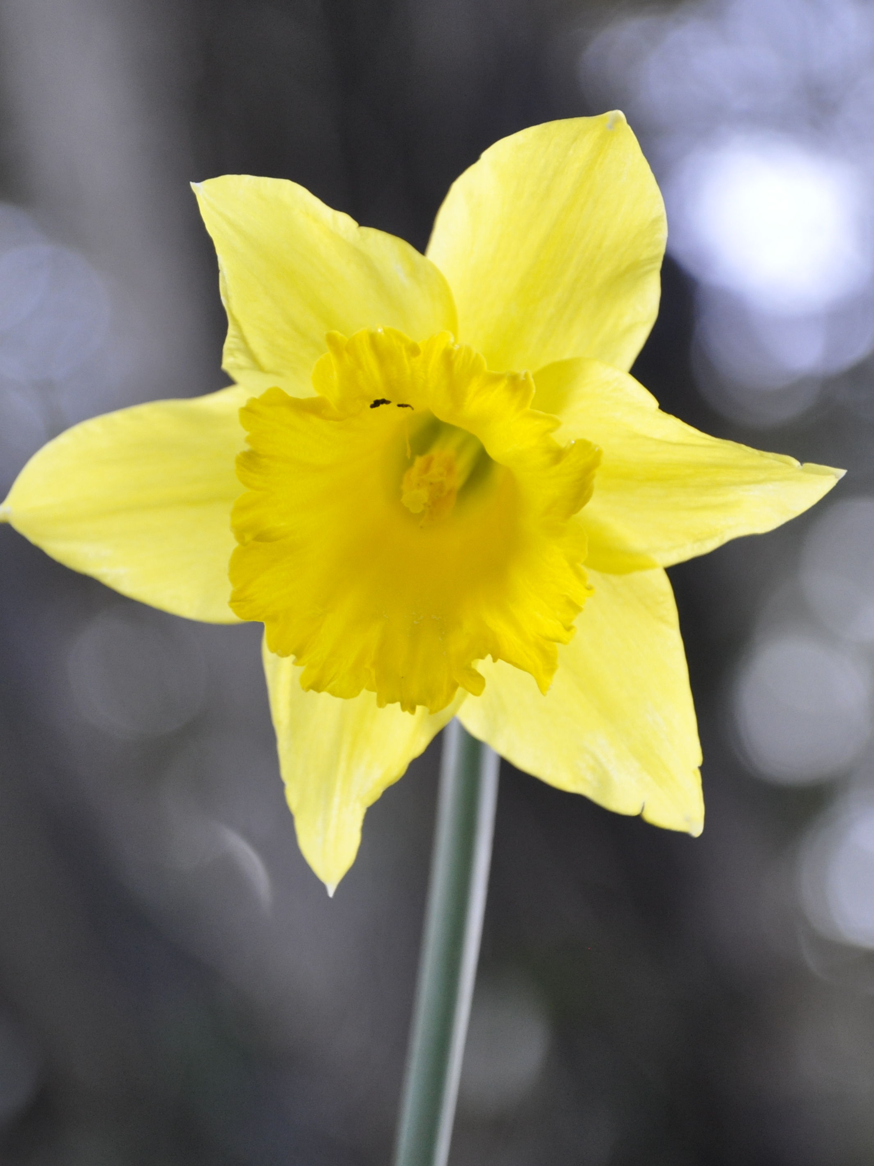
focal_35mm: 229
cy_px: 584
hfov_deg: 6.5
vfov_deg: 8.7
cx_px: 387
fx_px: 7700
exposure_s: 1/50
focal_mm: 105
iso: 800
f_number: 5.6
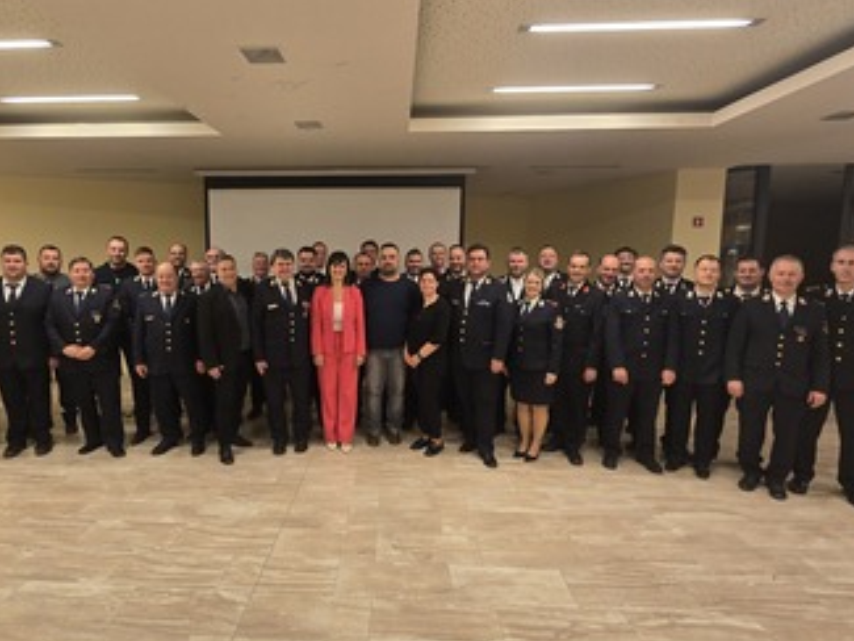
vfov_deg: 71.6
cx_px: 360
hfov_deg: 87.1
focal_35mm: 18
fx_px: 444
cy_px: 315
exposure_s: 1/50
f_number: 2.2
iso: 160
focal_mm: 2.2
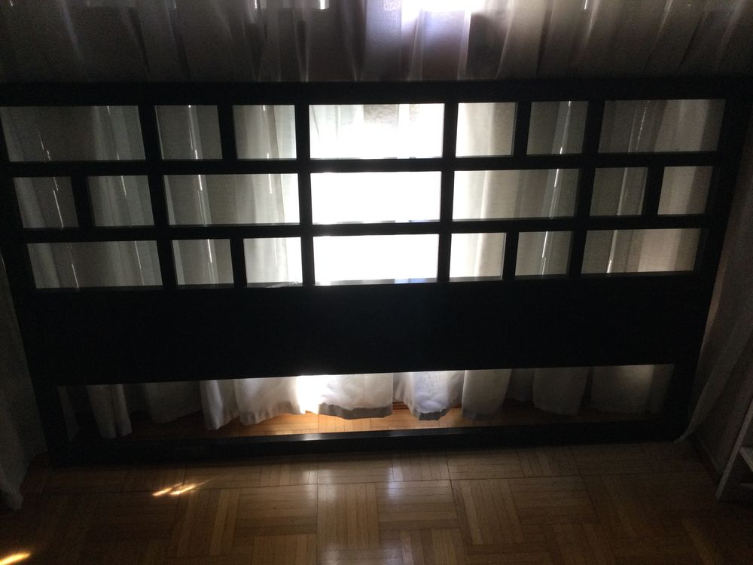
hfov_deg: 58.4
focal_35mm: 31
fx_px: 674
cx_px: 376
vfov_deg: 45.4
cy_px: 282
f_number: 2.4
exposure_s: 1/33
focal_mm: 3.3
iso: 50
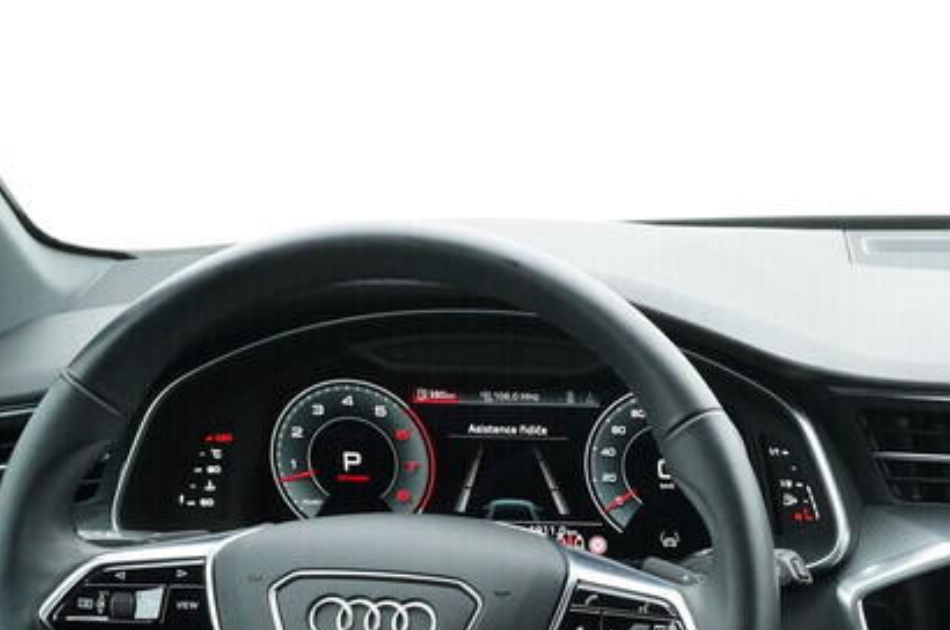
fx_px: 2371
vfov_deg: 14.6
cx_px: 1126
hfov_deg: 21.2
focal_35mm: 90
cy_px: 765
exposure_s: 1/125
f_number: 6.3
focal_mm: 24
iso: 3200
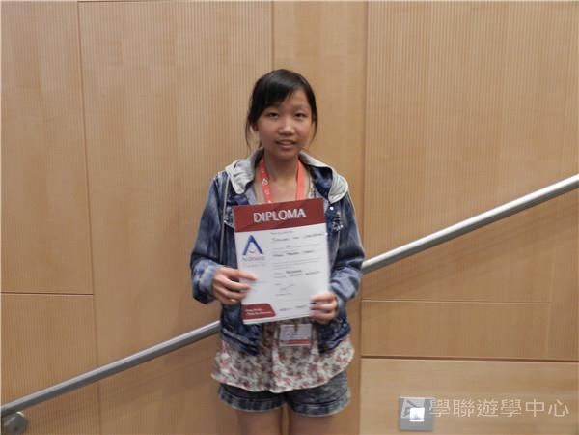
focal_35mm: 32
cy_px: 218
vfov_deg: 44.2
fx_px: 535
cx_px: 290
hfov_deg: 56.8
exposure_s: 1/3
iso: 400
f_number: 3.7
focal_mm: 5.6
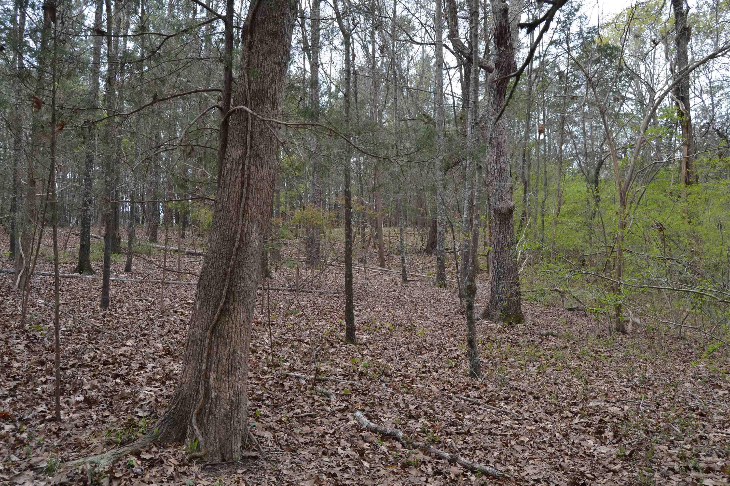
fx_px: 629
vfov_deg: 42.3
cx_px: 361
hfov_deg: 60.3
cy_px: 235
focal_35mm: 31
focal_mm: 20
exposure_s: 1/125
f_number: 5.6
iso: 220
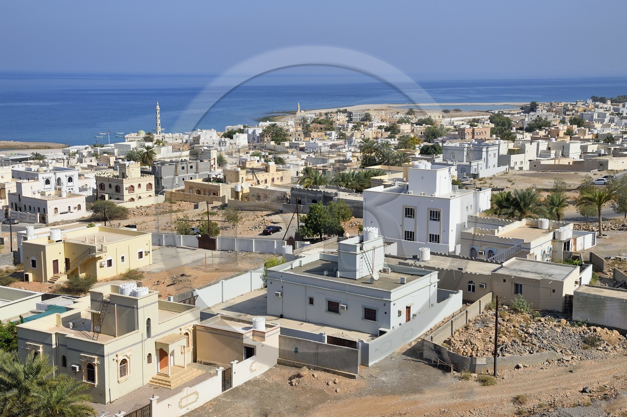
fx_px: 835
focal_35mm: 48
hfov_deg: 41.1
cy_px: 208
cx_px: 314
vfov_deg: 28.0
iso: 200
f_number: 11
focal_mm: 48
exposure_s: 1/400
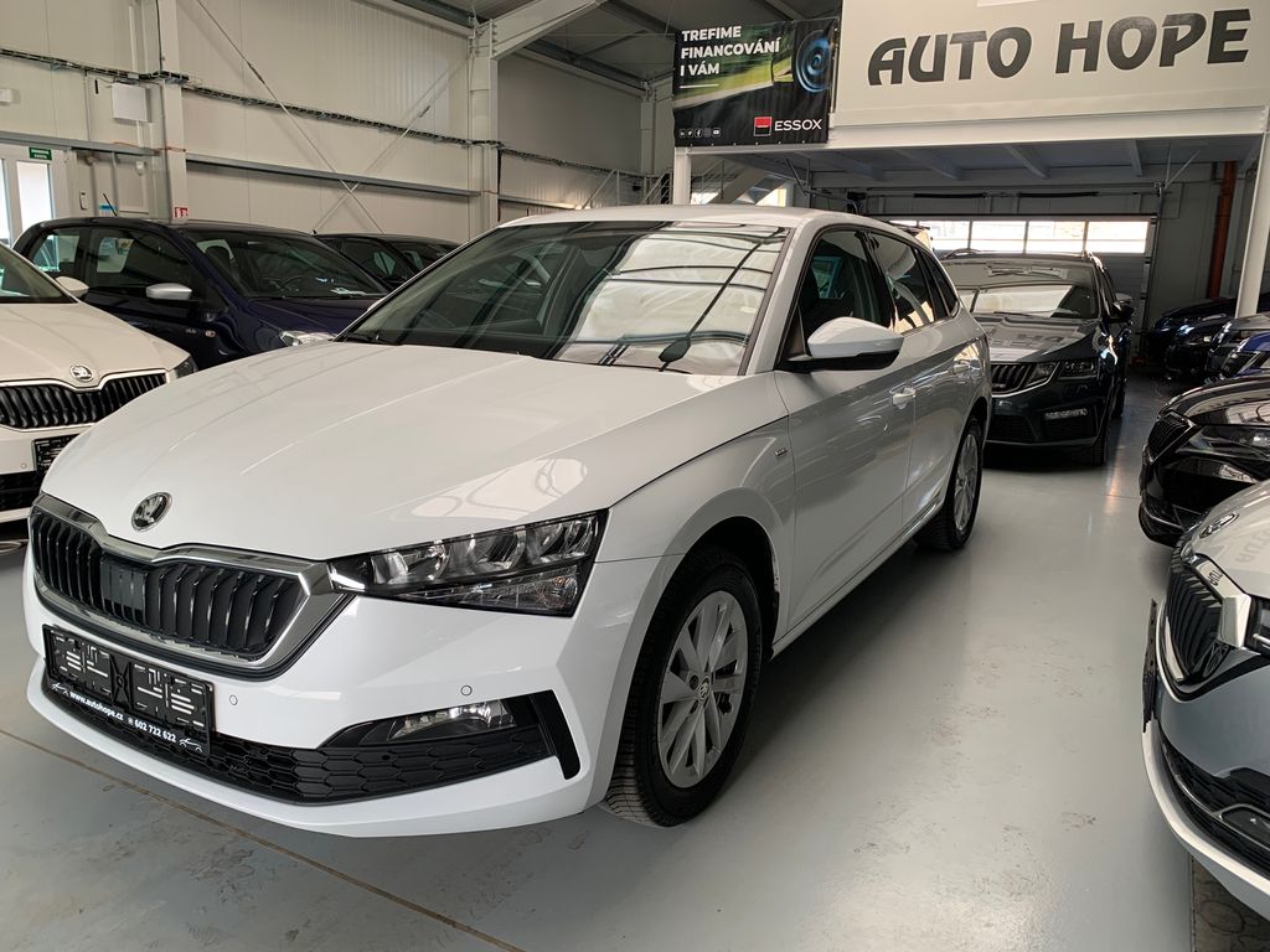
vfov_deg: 53.1
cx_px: 635
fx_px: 954
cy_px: 476
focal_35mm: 26
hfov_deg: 67.3
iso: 50
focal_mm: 4.25
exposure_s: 1/121
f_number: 1.8
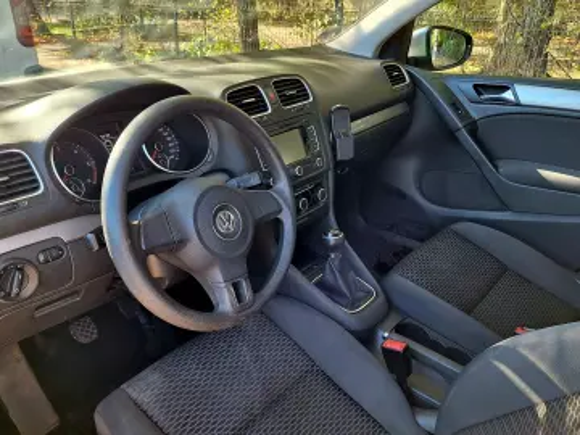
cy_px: 218
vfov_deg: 58.9
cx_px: 290
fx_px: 385
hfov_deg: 73.9
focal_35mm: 23
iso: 64
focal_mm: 5.54
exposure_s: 1/100
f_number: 1.8
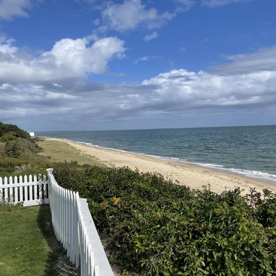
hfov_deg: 52.4
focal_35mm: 31
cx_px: 122
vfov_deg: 52.5
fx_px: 280
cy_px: 139
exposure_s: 1/5814
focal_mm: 4.2
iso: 32
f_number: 1.6
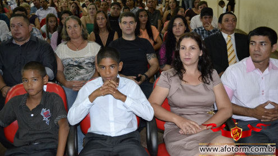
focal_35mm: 35
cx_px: 140
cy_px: 68
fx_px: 258
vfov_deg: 33.7
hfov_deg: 56.6
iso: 3200
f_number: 3.8
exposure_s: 1/60
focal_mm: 22
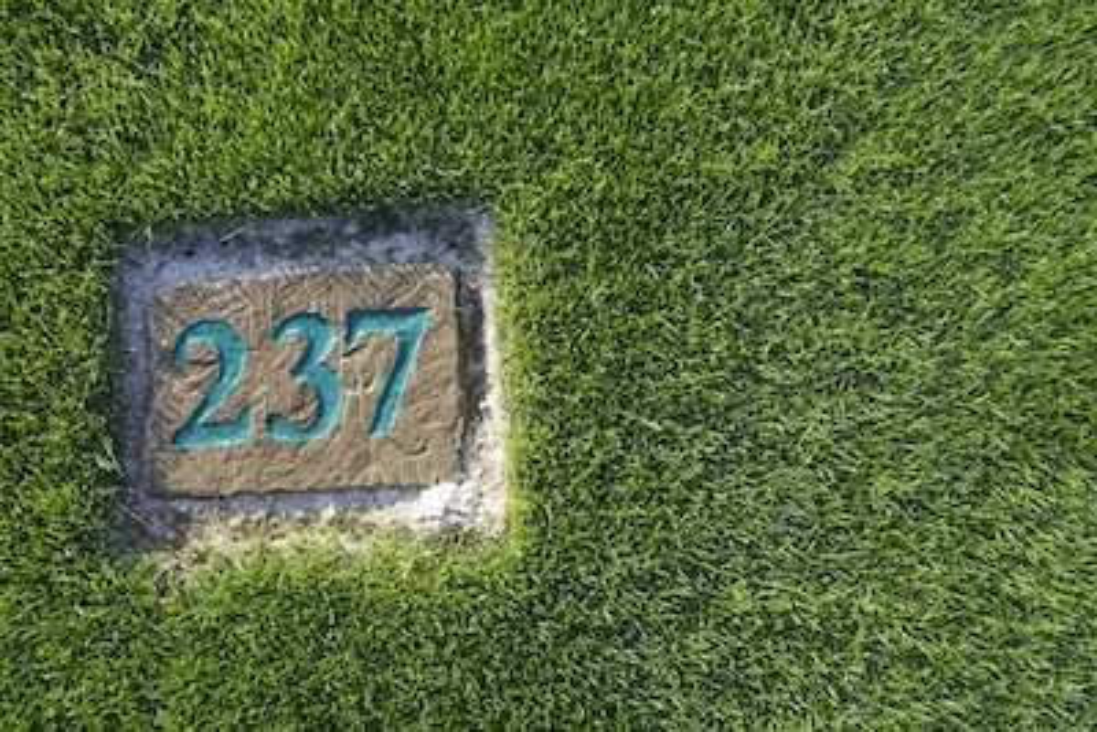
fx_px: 823
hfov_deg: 67.4
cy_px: 366
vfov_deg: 48.0
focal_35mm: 27
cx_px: 548
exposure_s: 1/125
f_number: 5.6
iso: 100
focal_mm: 18
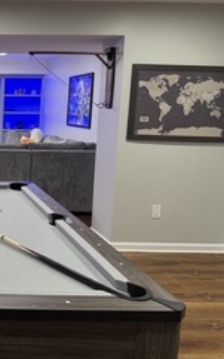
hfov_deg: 26.4
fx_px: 411
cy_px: 157
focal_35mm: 42
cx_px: -59
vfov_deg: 47.1
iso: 125
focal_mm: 6.76
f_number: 1.78
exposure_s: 1/60
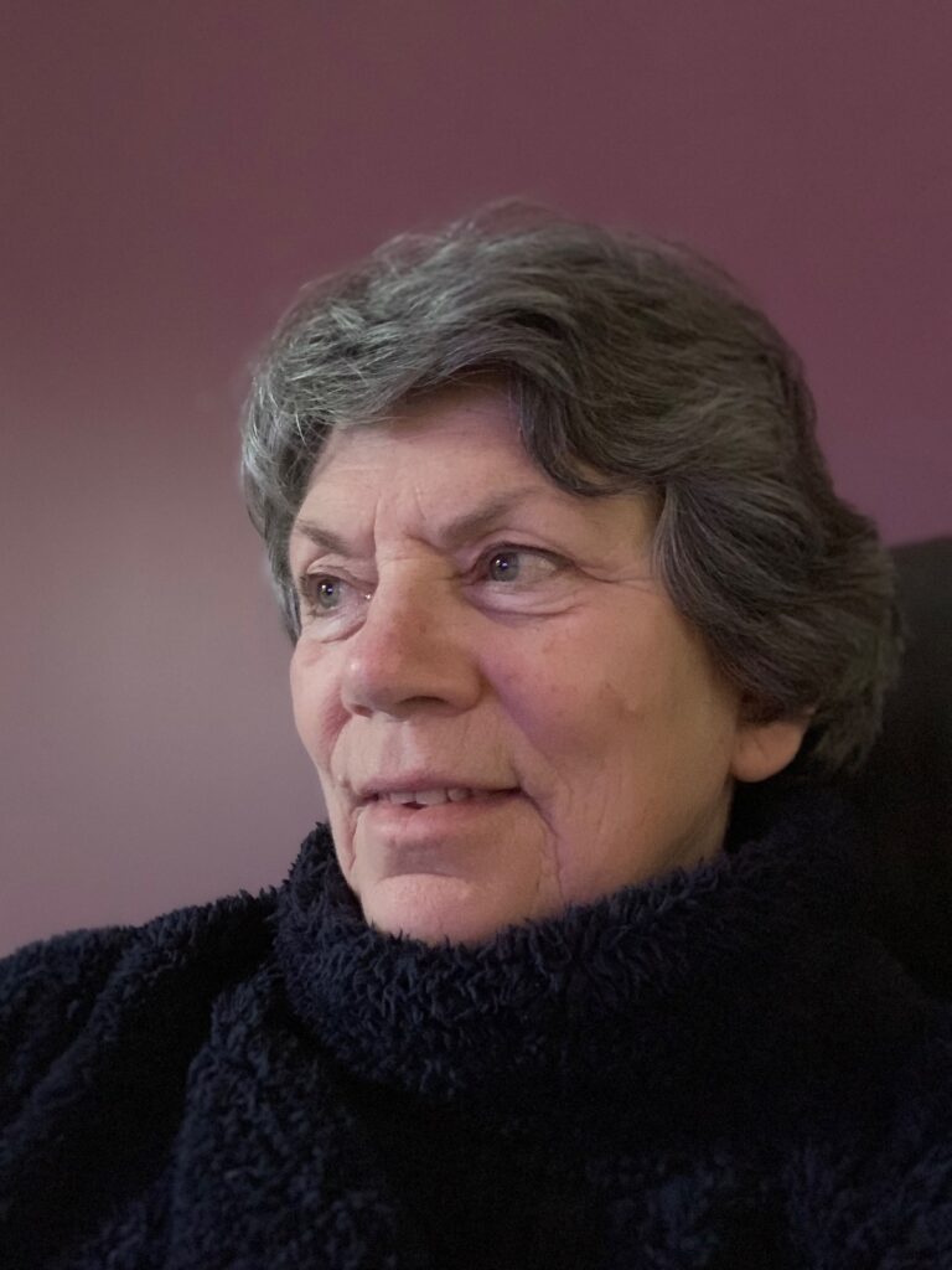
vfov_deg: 56.8
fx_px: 1173
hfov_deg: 44.2
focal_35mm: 32
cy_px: 635
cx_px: 476
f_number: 2.2
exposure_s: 1/14
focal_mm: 2.87
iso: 640
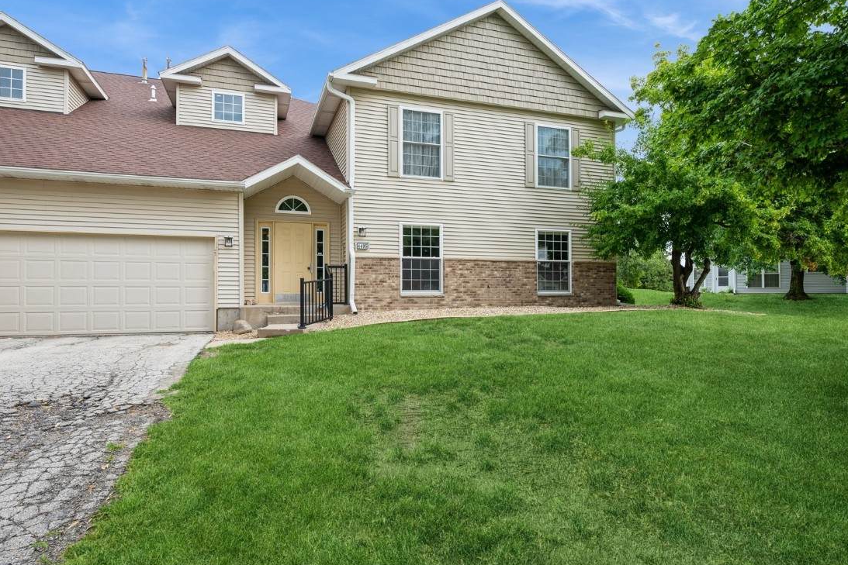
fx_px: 484
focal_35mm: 21
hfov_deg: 82.5
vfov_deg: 60.6
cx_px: 420
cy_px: 287
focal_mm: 19.5
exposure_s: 1/100
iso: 200
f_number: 8
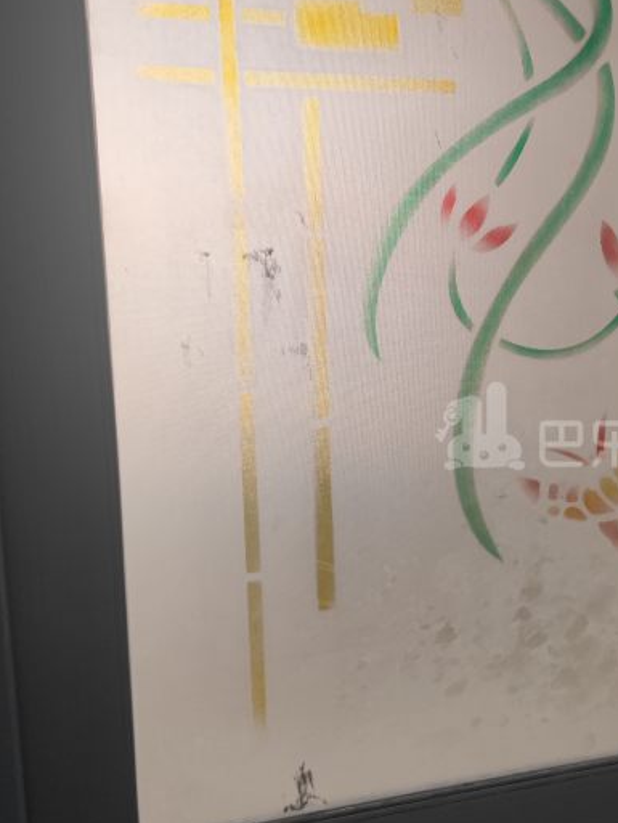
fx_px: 1880
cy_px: 428
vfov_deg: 24.7
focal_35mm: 79
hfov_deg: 18.3
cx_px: 563
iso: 120
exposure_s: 1/100
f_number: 1.95
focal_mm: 7.59
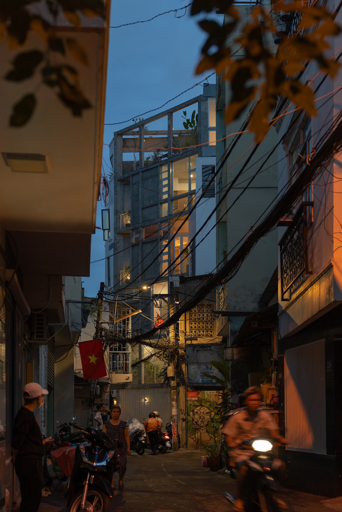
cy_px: 256
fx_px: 627
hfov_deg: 30.5
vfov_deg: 44.5
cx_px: 171
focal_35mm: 44
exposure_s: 1/20
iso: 200
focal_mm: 44
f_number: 2.8
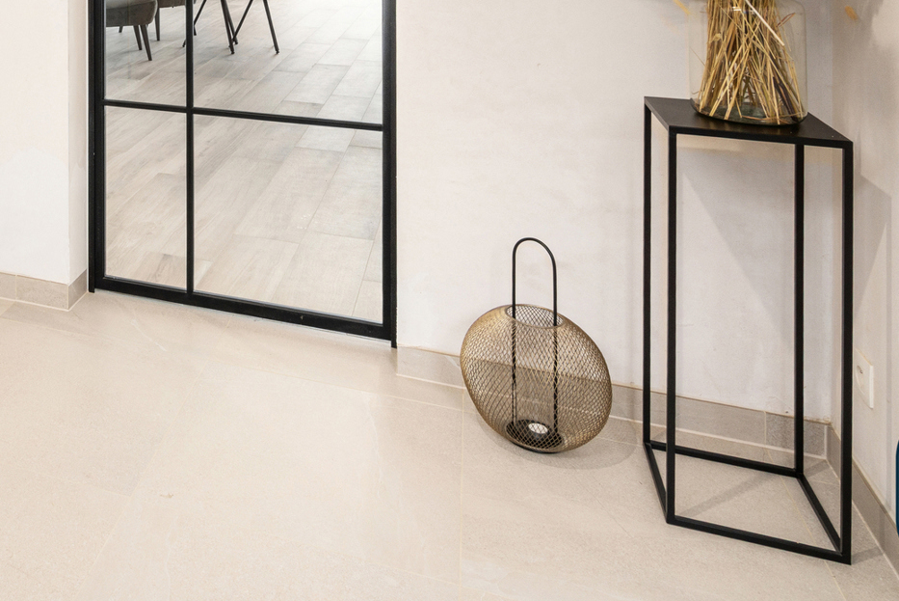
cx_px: 68
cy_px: -65
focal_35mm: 37
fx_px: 924
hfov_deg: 46.2
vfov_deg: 31.7
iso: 250
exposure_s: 1/1.25
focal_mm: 16
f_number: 11
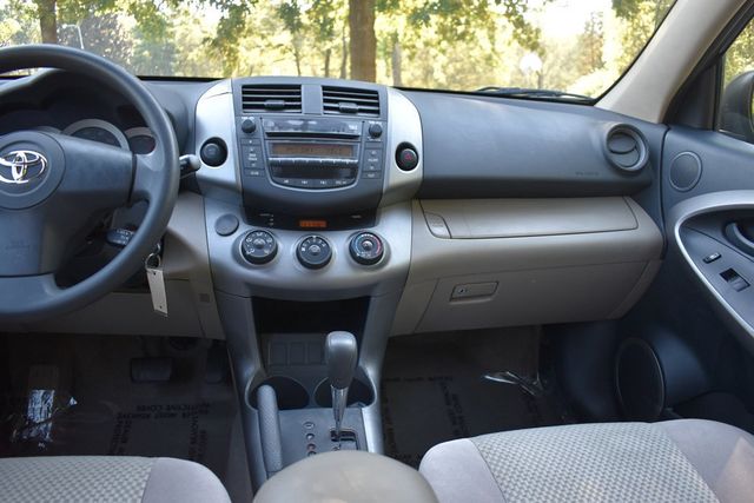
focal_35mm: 27
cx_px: 377
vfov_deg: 48.0
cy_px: 252
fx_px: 566
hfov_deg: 67.4
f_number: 3.5
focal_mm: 18
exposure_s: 1/250
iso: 800
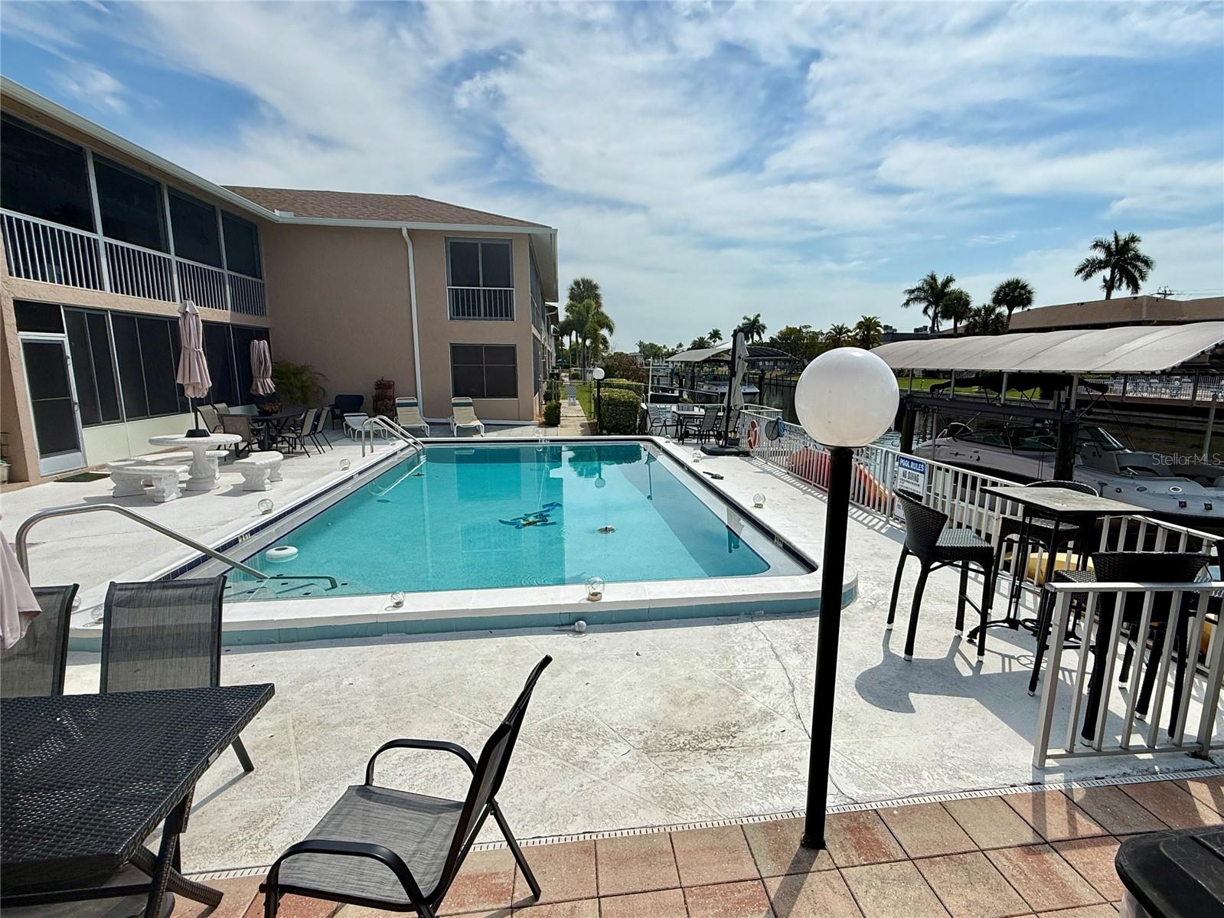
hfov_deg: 102.1
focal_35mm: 14
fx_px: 495
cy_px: 459
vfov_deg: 85.7
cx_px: 612
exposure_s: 1/5155
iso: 50
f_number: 2.2
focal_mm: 2.22
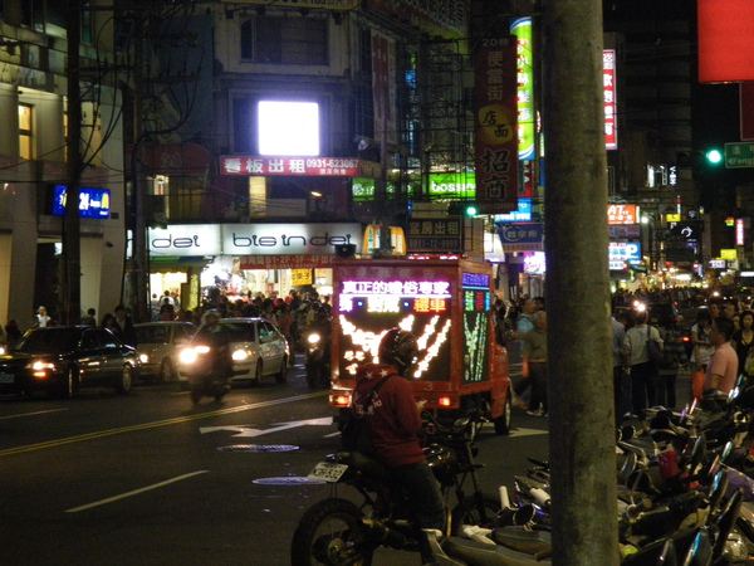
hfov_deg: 17.9
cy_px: 283
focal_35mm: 110
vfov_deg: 13.5
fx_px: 2396
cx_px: 377
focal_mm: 19.6
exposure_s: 1/25
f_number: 5.8
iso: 800
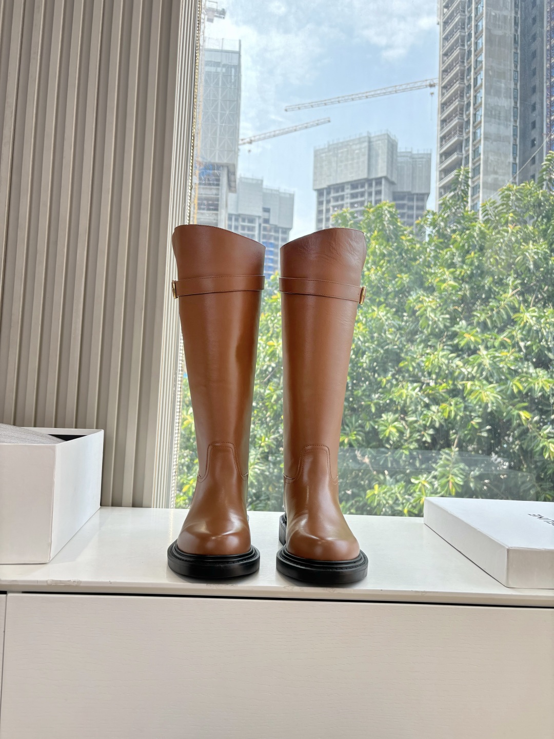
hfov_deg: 53.1
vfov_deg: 67.3
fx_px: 555
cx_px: 277
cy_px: 370
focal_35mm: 26
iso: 50
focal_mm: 5.96
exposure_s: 1/341
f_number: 1.6
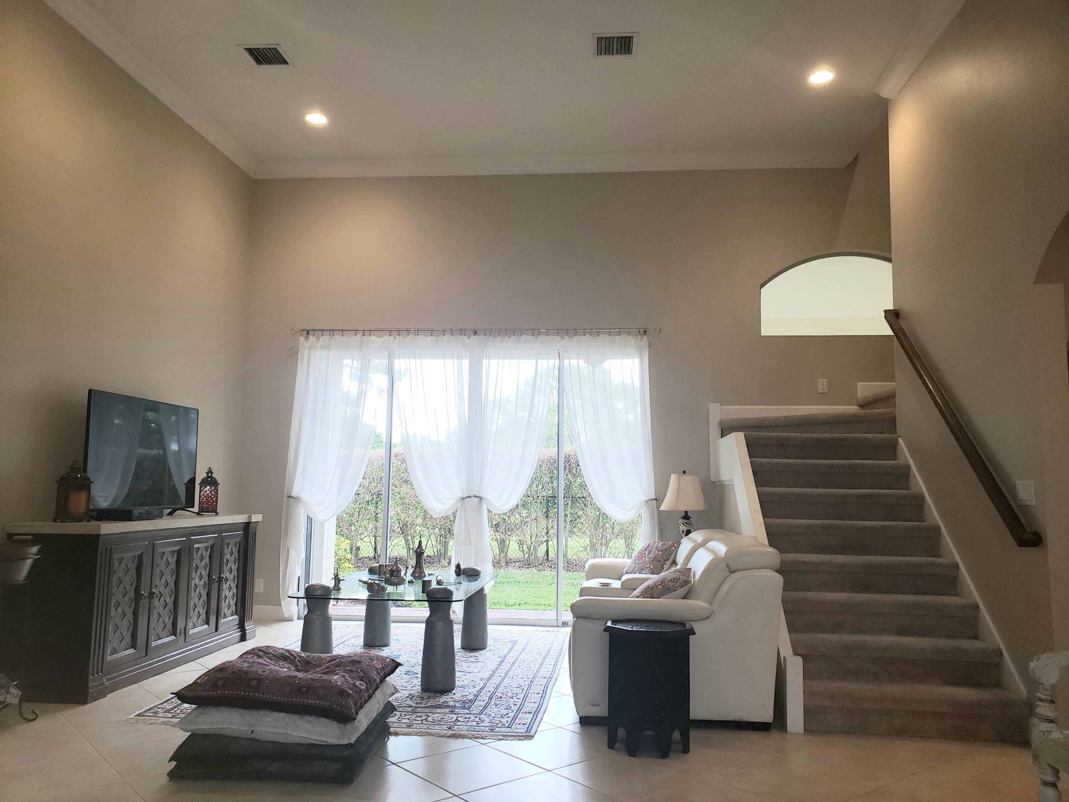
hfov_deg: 67.3
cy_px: 401
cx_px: 534
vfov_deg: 53.1
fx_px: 803
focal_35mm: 26
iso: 100
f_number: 2.4
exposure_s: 1/60
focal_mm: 4.3
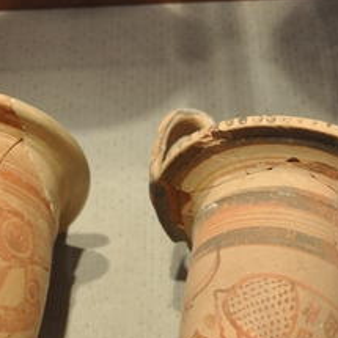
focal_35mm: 94
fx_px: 1038
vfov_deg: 17.5
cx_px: 139
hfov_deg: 18.5
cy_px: 415
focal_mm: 24
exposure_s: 1/60
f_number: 4
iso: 500
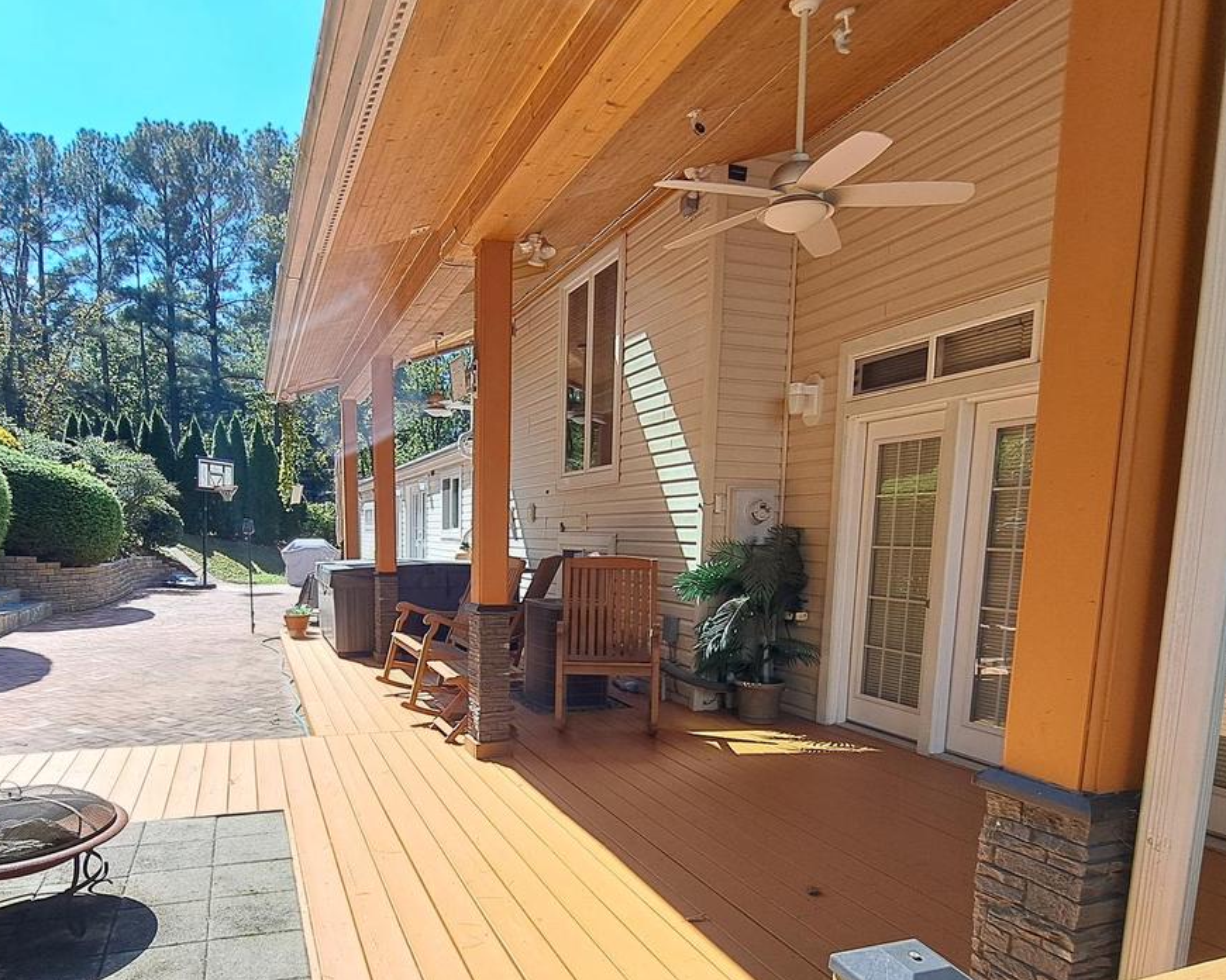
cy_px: 665
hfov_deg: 76.9
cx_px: 503
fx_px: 762
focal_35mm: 21
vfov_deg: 63.6
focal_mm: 1.74
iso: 50
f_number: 2.2
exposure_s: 1/516
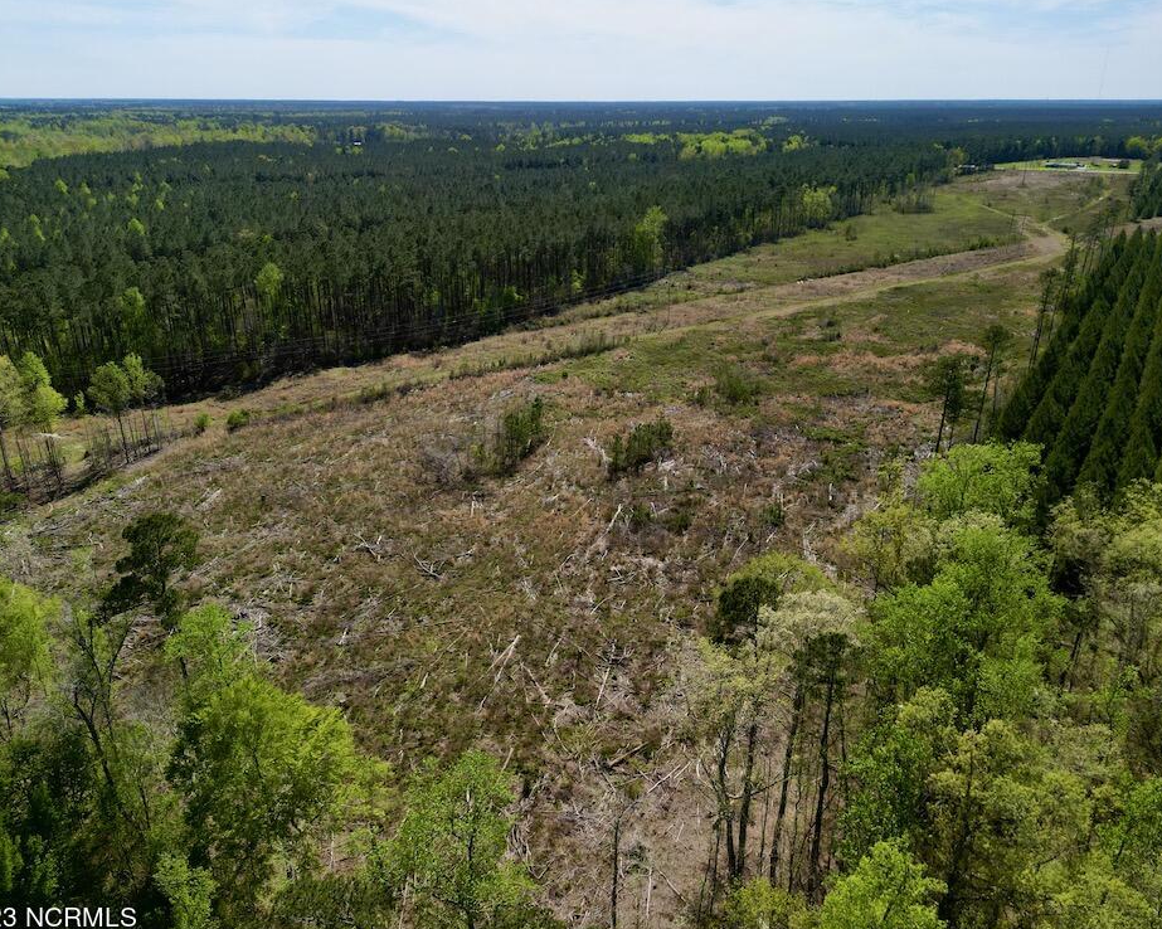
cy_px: 477
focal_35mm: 26
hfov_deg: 66.0
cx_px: 575
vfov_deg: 54.9
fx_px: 894
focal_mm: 6.72
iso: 100
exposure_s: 1/1600
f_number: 1.7
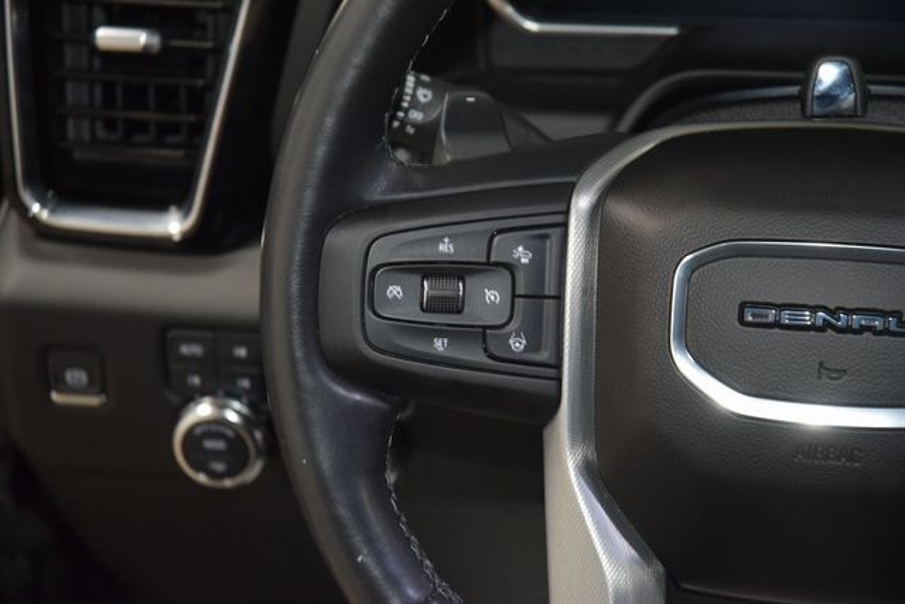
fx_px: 2640
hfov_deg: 19.5
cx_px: 452
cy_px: 302
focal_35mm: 105
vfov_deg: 13.0
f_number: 4.5
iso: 2000
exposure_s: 1/50
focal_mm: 70
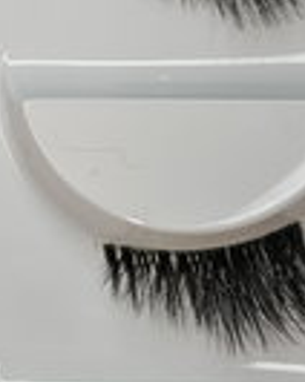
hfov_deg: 16.7
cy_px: 211
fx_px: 1018
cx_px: 12
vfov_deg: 21.3
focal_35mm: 90
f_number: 1.8
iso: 71
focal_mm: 5.56
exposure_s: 1/100
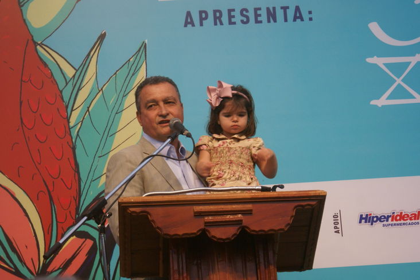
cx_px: 210
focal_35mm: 105
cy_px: 140
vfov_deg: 13.0
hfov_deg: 19.5
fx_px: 1225
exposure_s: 1/60
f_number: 5.6
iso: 400
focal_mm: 70
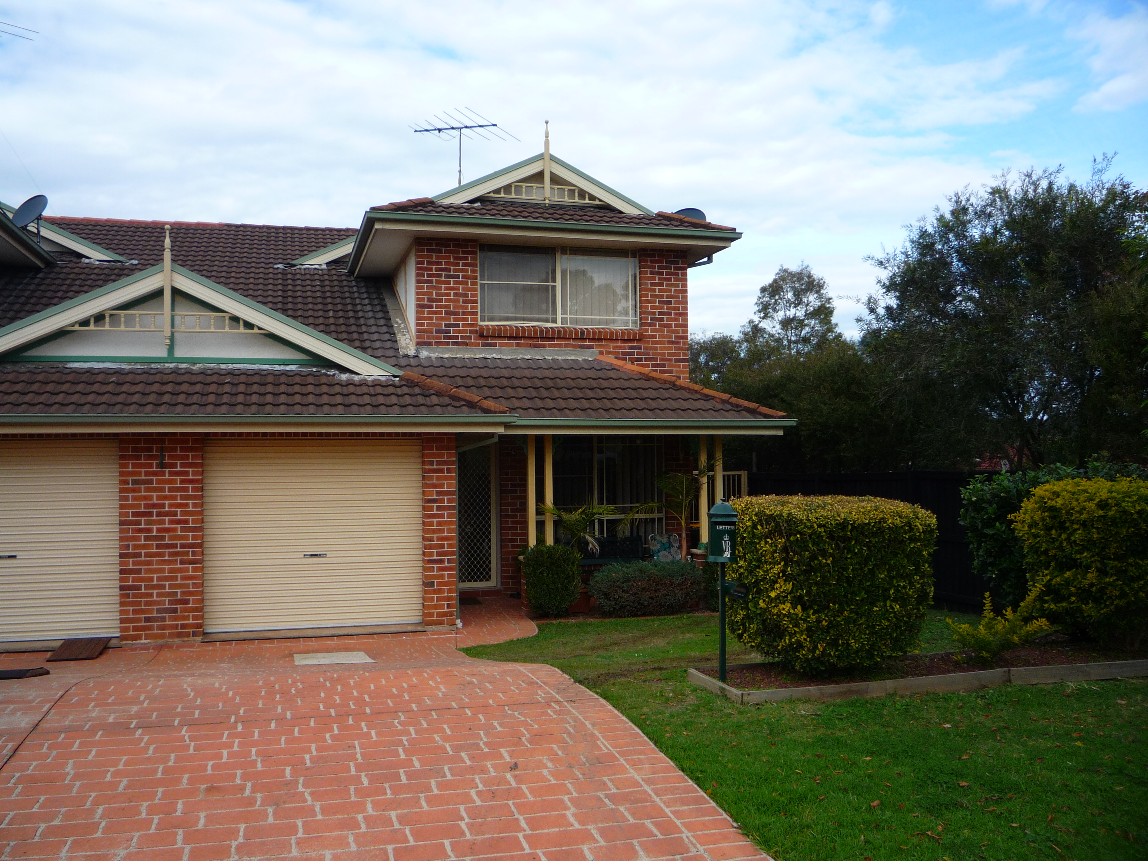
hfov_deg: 60.0
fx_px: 995
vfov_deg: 46.8
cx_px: 574
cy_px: 430
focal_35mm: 30
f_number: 4
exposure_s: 1/400
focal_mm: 5.2
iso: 100
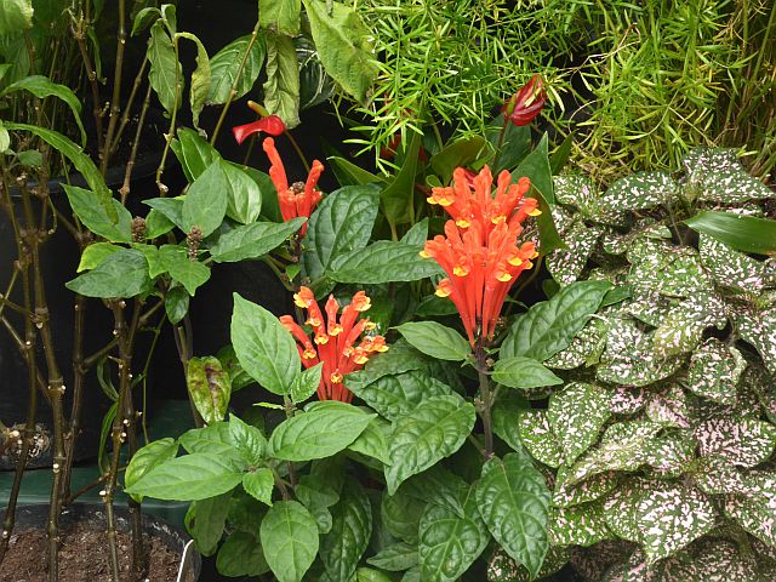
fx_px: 2578
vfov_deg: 12.9
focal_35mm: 115
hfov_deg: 17.1
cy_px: 291
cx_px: 388
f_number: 5.1
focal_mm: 20.6
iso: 160
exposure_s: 1/60
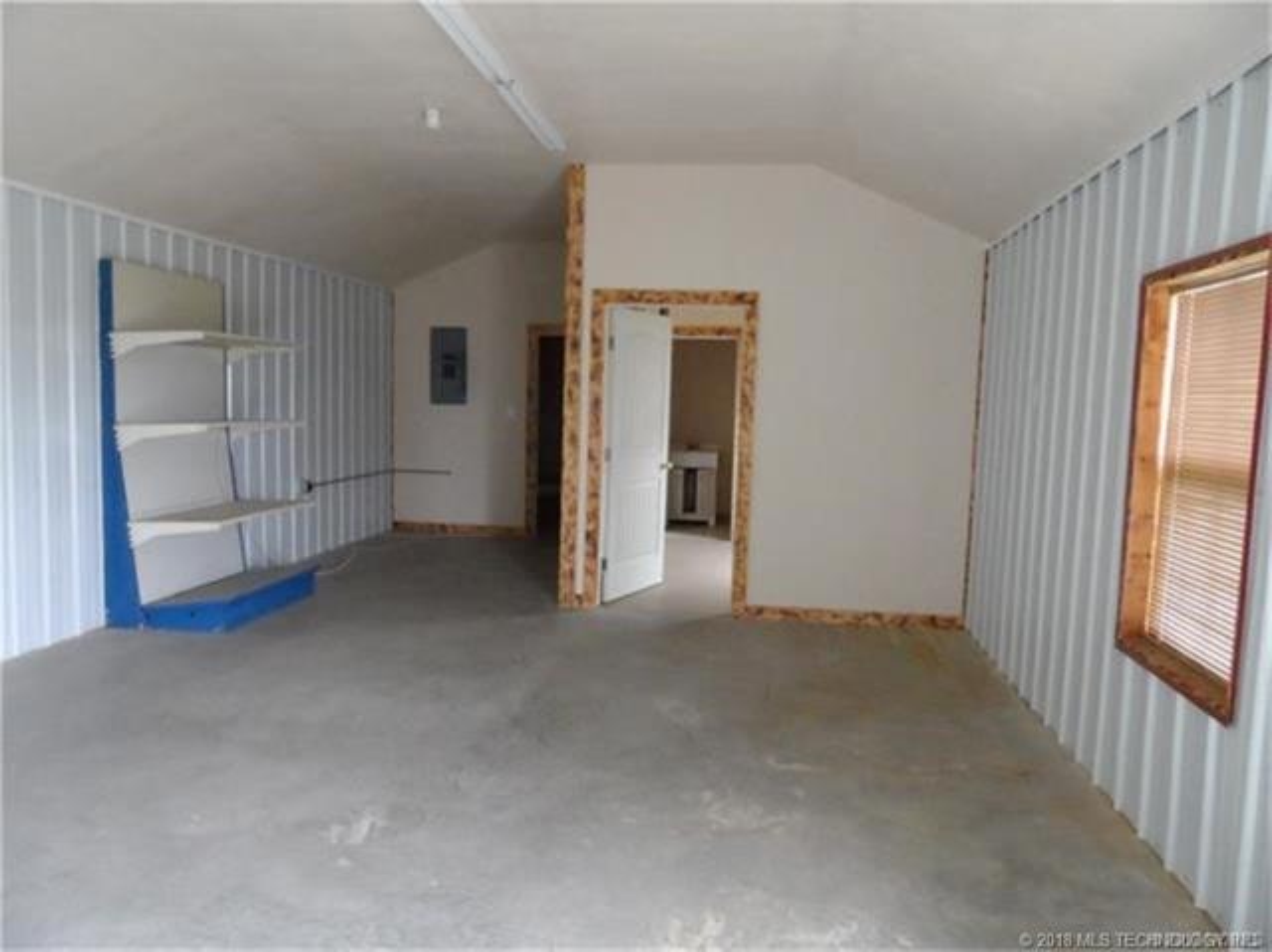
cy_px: 476
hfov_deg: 71.6
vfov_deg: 56.8
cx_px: 636
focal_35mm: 24
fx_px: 881
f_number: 3.2
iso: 480
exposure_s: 1/30
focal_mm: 4
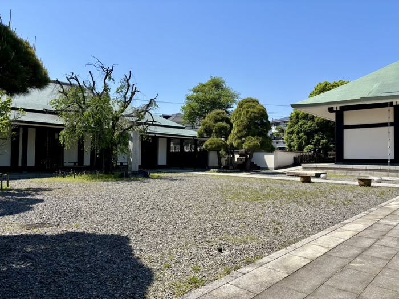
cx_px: 200
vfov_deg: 53.1
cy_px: 150
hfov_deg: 67.3
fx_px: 300
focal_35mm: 26
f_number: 1.6
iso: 50
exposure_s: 1/3788
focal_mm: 5.96
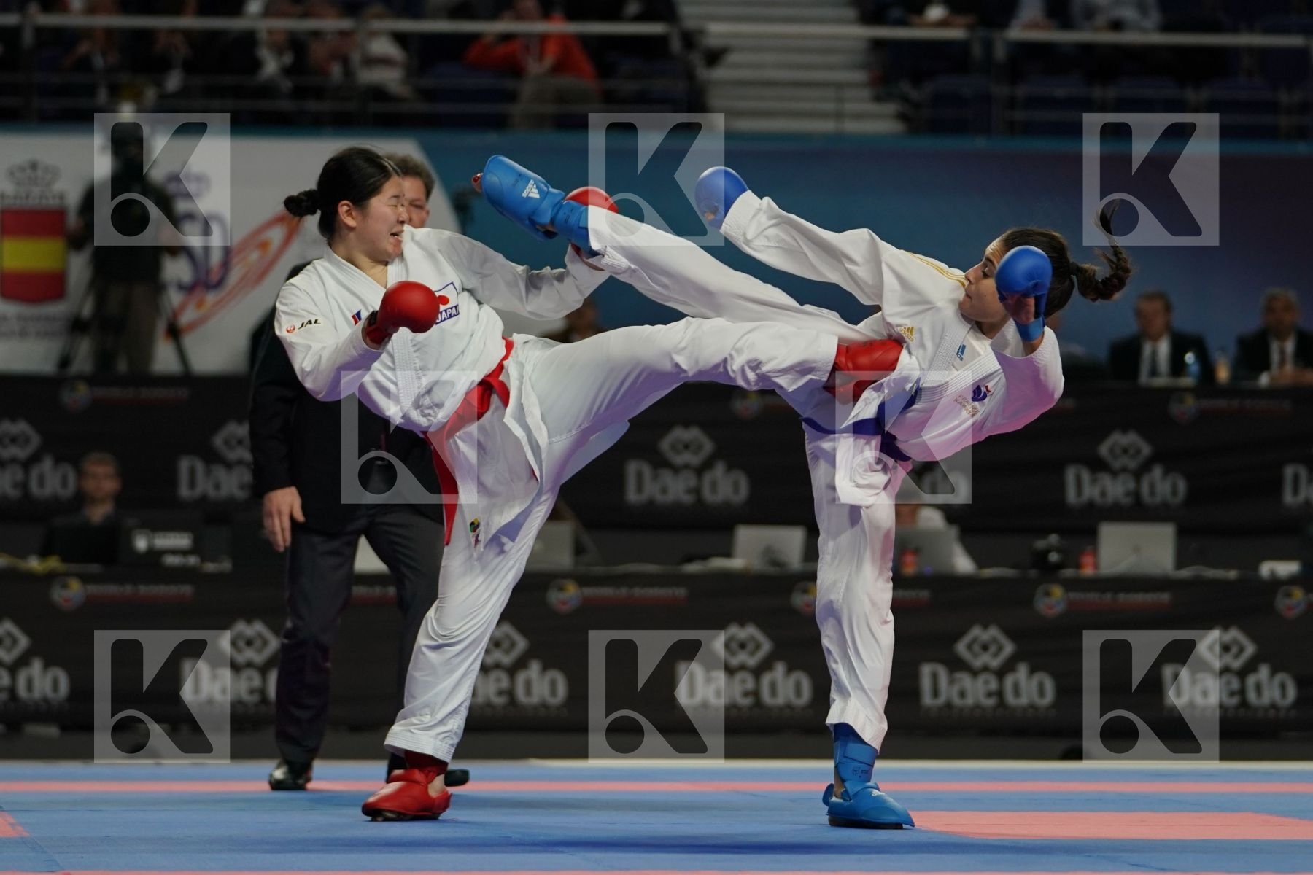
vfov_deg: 8.0
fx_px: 6273
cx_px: 656
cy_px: 438
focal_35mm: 172
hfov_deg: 11.9
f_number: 2.8
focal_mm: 115
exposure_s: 1/1000
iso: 800
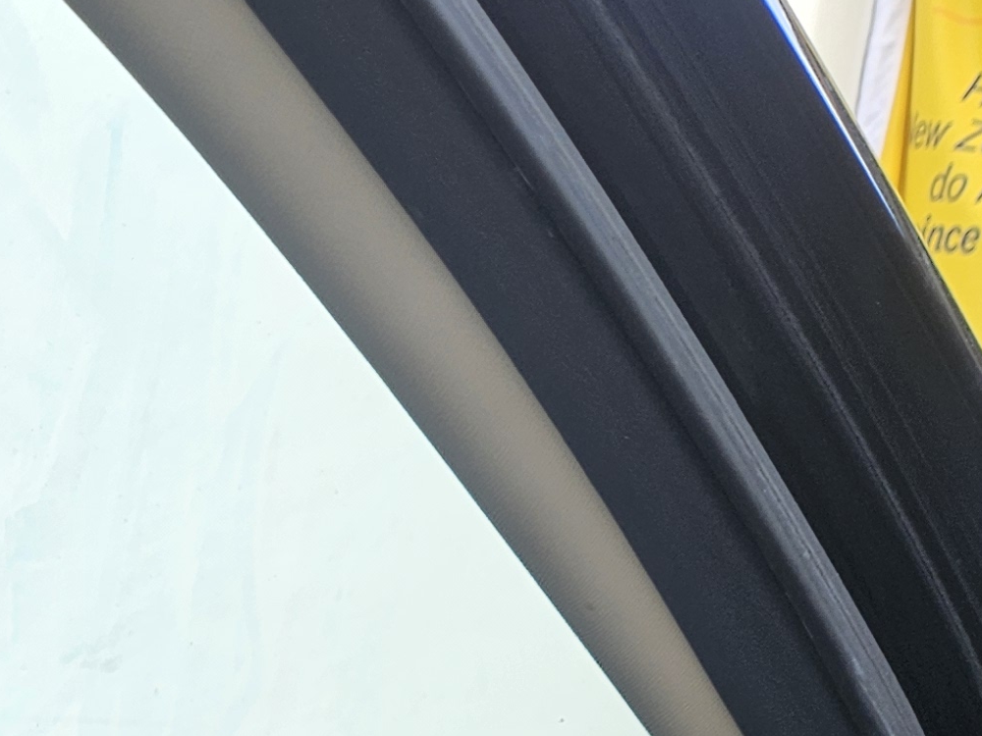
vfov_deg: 14.5
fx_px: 2610
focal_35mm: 92
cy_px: 1244
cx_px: -796
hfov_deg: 17.3
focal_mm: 5.4
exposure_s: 1/235
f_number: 1.8
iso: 25
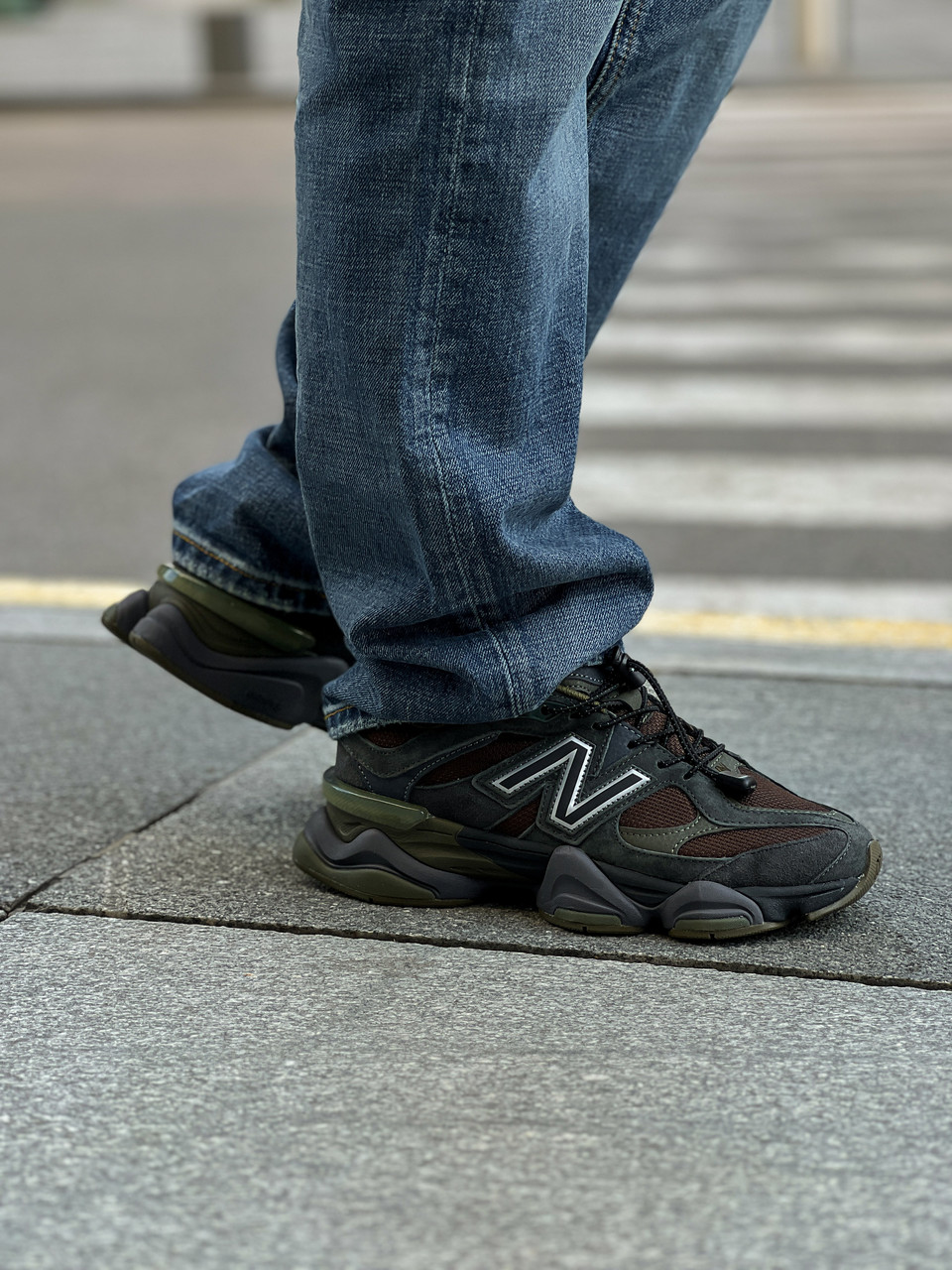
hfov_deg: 19.1
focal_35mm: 77
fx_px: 2824
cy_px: 635
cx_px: 476
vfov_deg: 25.3
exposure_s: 1/120
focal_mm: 9
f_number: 2.8
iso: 40
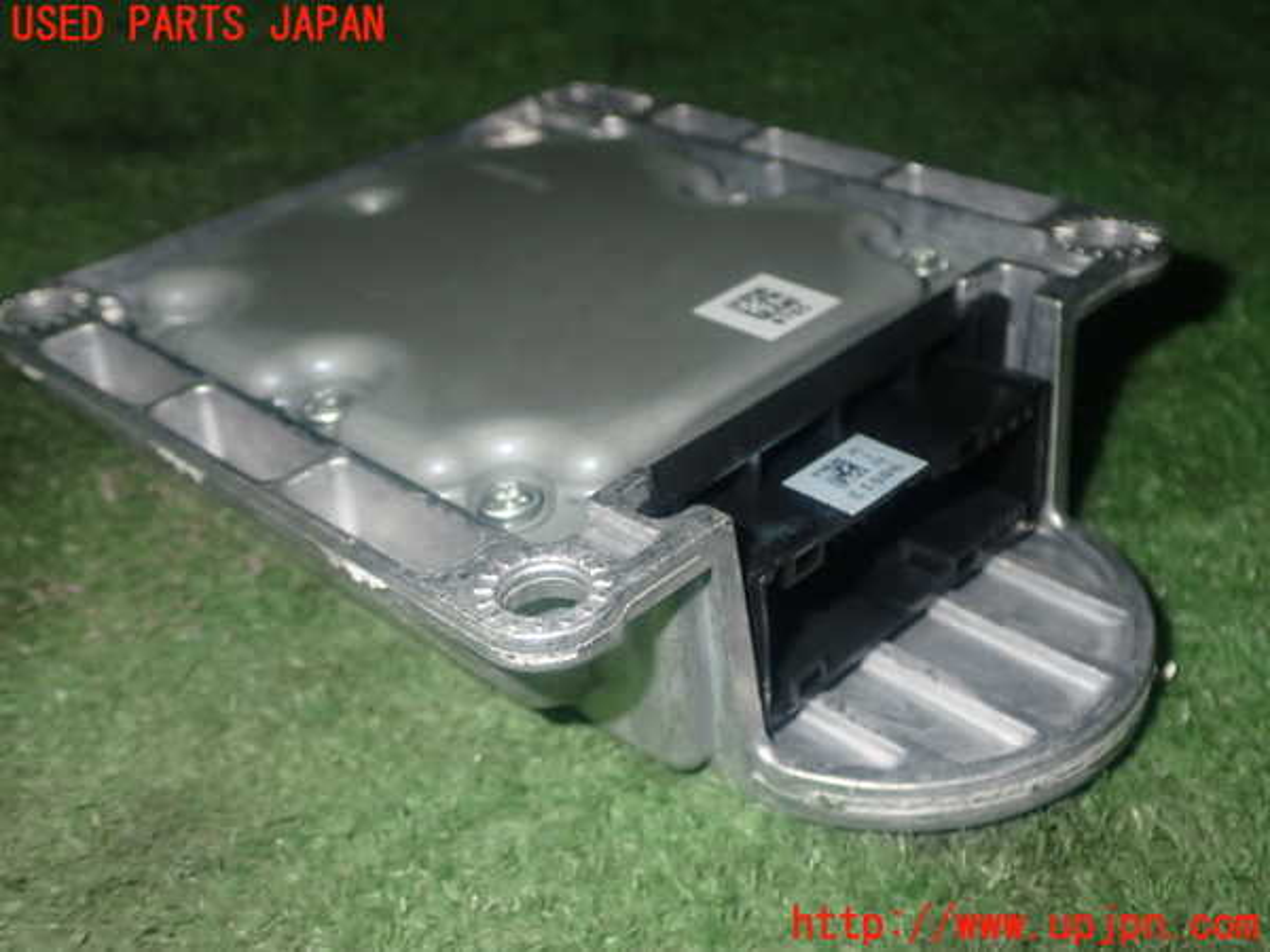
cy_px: 476
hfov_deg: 42.9
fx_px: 1614
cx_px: 635
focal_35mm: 44
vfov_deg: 32.9
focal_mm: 7.84
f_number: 9
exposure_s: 1/40
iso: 400
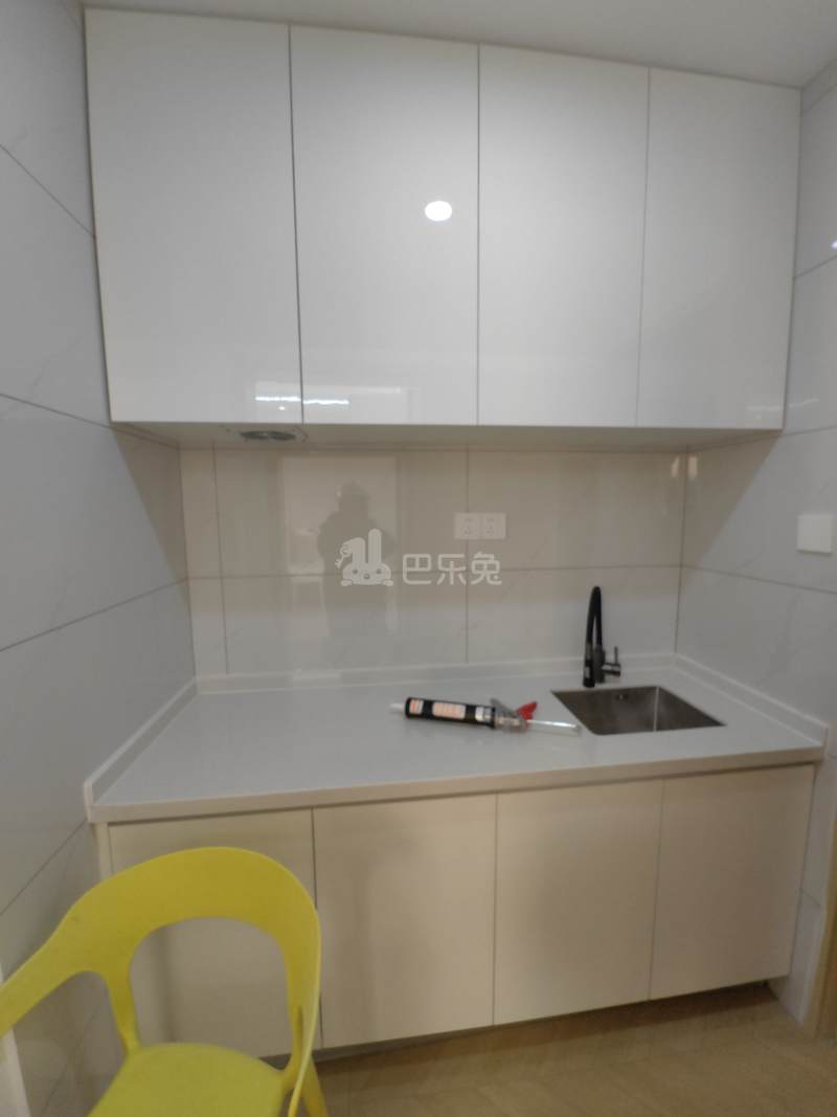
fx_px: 419
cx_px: 418
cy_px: 558
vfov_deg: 106.2
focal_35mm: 13
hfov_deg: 89.9
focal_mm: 1.95
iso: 200
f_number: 2.2
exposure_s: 1/50
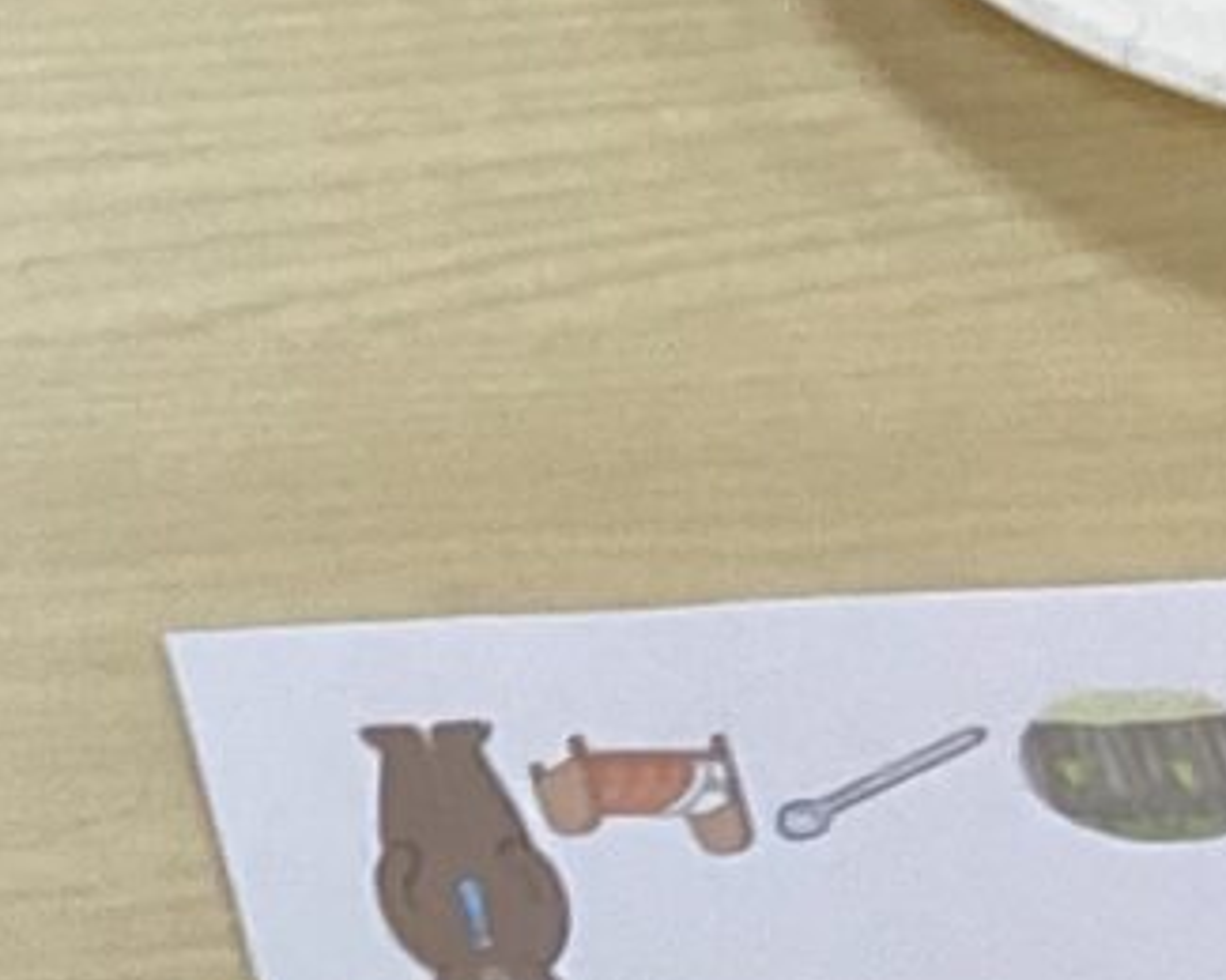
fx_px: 8636
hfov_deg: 7.8
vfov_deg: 6.3
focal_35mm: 238
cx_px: -1102
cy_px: -954
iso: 80
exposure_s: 1/50
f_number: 2.4
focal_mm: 3.3
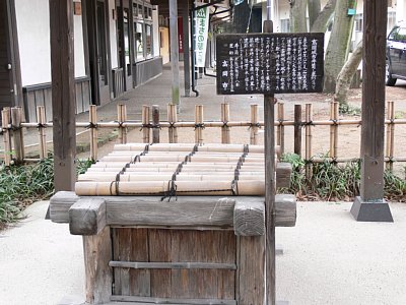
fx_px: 563
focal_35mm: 48
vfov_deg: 30.3
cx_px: 203
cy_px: 152
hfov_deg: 39.7
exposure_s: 1/50
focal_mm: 10.2
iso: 80
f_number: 3.2
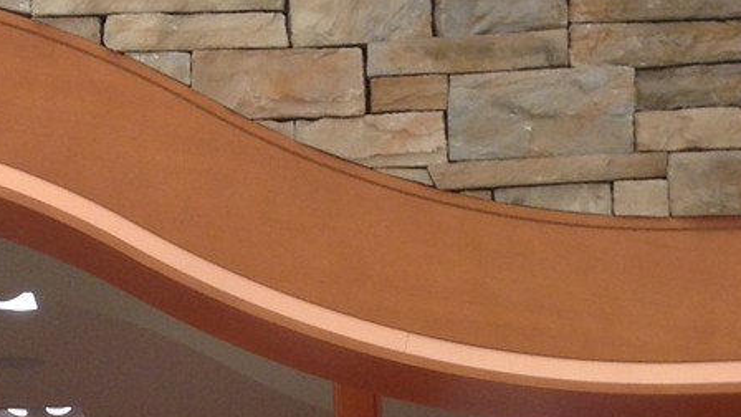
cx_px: 370
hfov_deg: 15.0
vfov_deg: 7.9
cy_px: 978
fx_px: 2810
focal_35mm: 143
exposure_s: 1/24
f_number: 2.4
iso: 50
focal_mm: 4.28
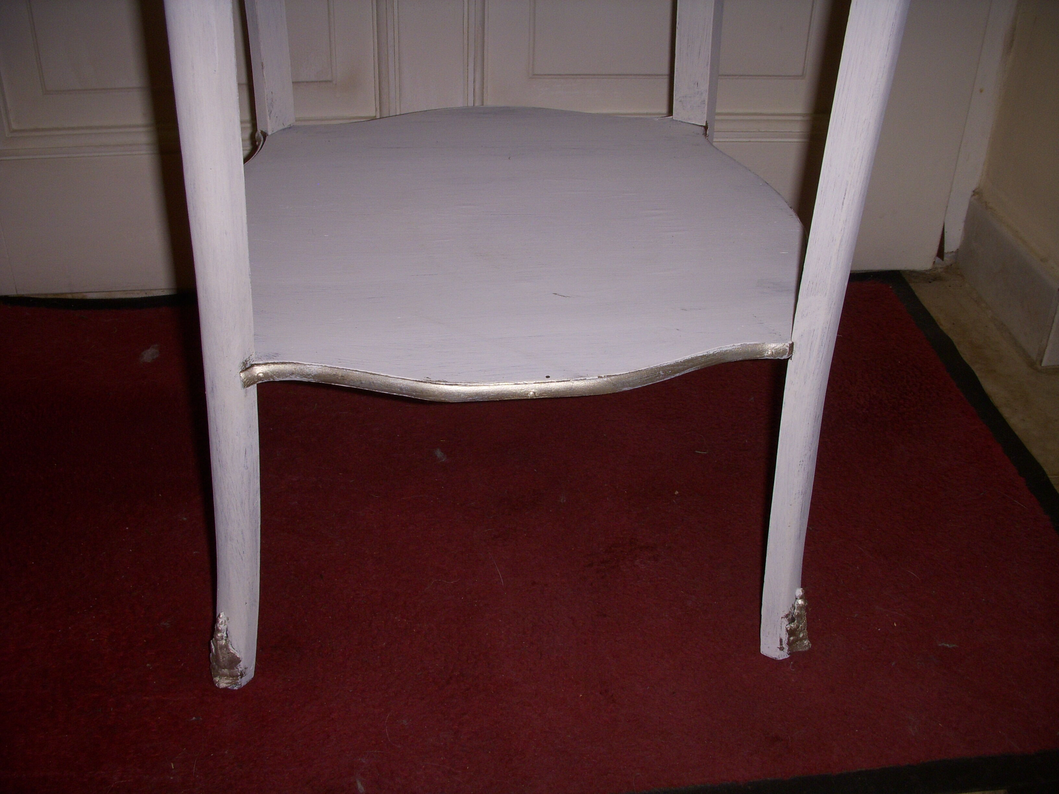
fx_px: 1163
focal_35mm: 38
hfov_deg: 49.0
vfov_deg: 37.7
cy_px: 397
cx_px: 530
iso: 100
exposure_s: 1/30
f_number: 3.3
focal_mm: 6.3
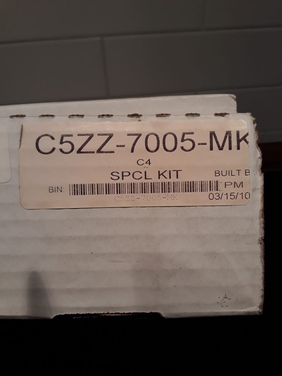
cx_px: 141
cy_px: 188
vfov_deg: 65.3
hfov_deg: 51.4
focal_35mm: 27
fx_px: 293
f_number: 1.9
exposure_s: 1/100
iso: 64
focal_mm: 3.6
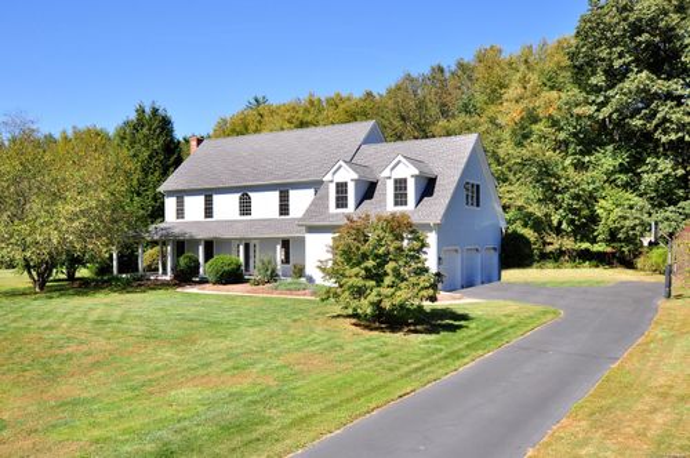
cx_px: 345
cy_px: 229
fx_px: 574
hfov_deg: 62.0
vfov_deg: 43.5
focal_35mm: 30
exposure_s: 1/400
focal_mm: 20
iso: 320
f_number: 8
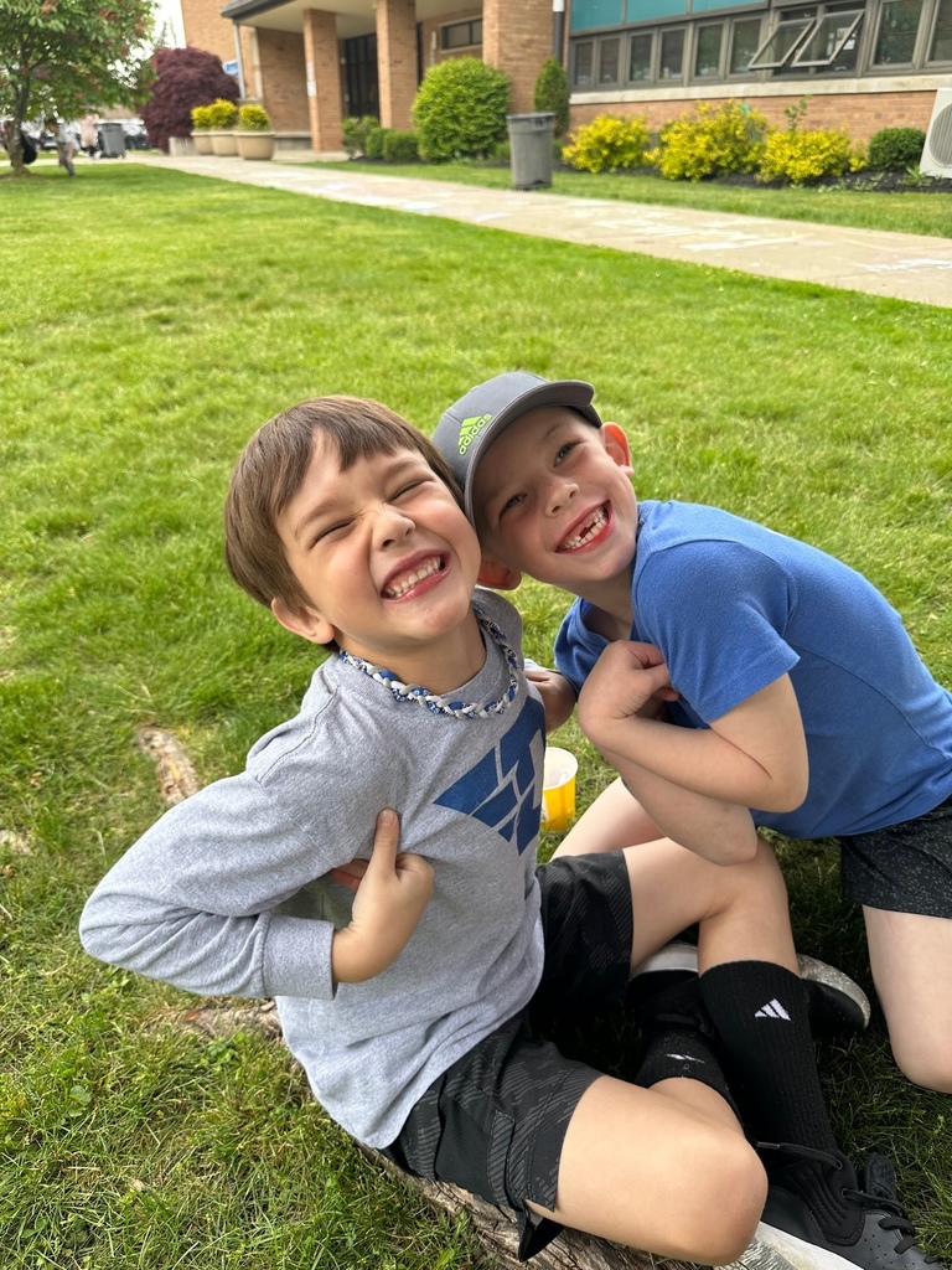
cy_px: 635
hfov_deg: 56.8
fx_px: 880
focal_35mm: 24
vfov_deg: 71.6
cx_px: 476
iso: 80
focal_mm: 6.86
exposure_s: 1/506
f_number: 1.78
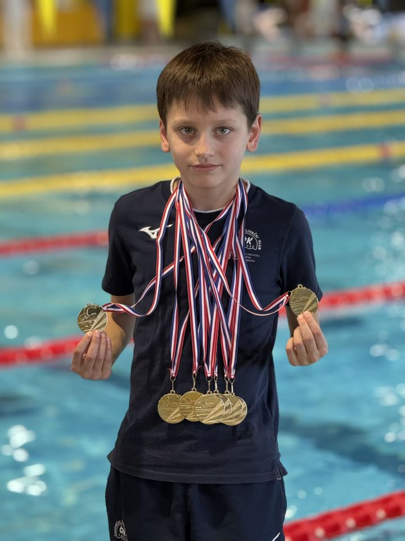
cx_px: 202
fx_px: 1872
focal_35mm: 120
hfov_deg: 12.3
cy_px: 270
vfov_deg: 16.4
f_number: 2.8
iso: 200
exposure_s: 1/99
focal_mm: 15.66
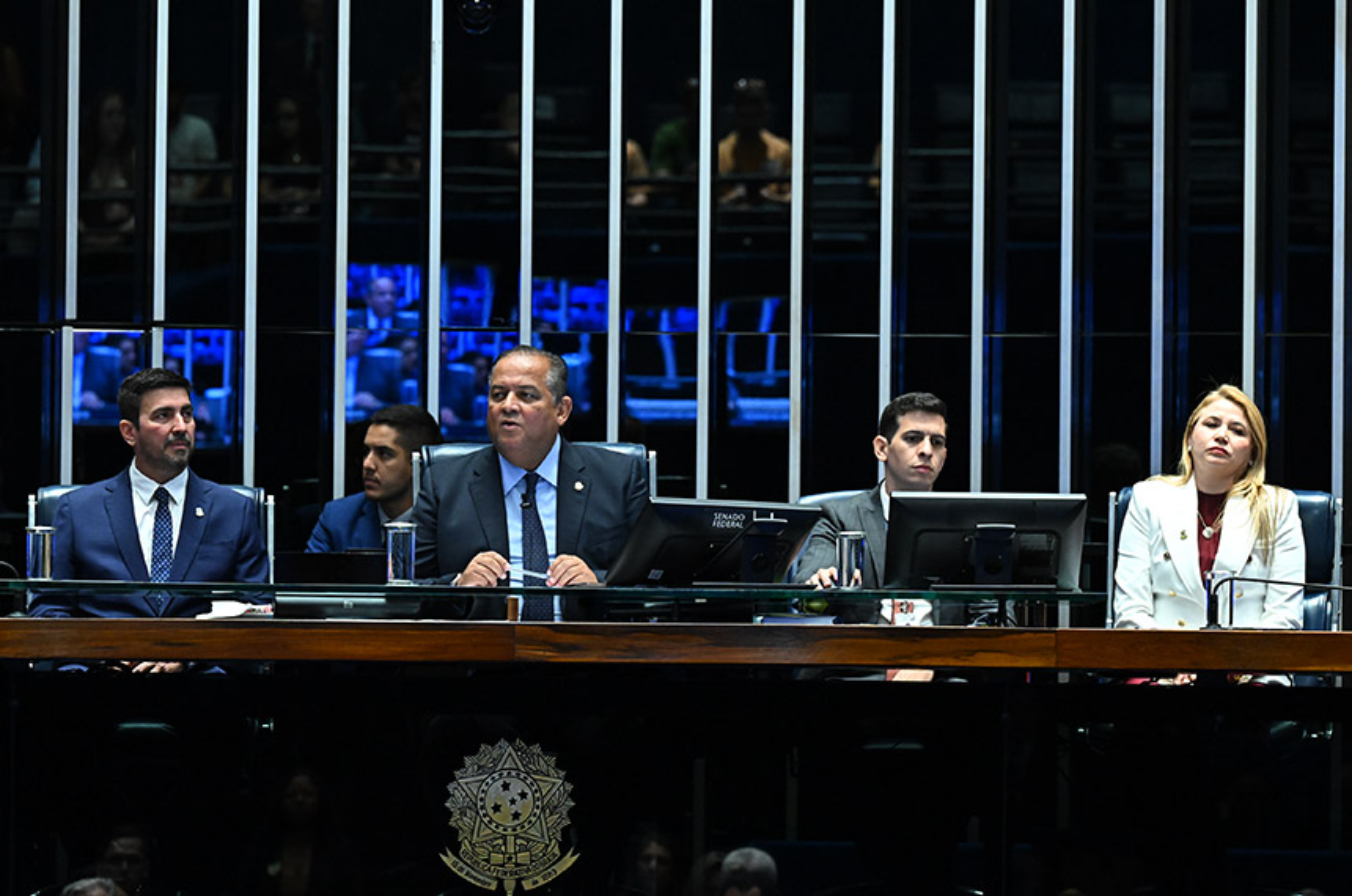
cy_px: 448
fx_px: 6373
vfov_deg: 8.0
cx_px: 676
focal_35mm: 170
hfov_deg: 12.1
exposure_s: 1/160
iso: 5000
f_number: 5
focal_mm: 170
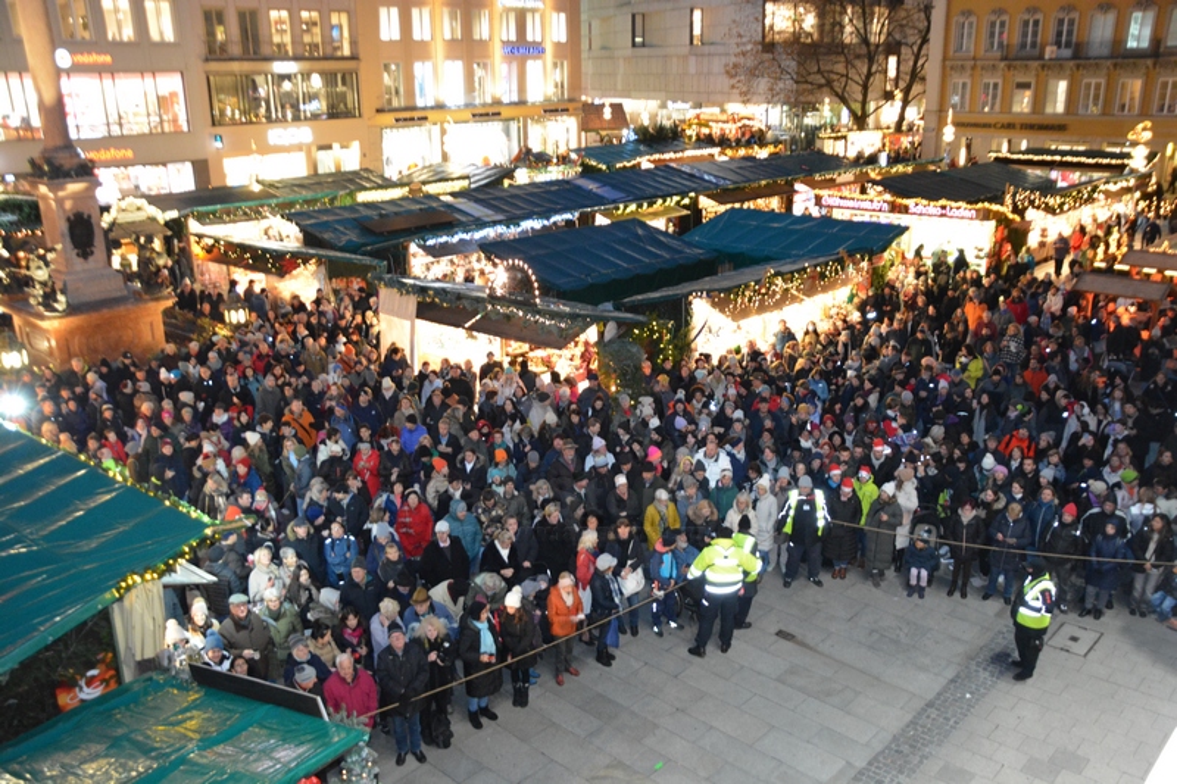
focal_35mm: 32
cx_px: 588
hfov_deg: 59.5
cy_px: 392
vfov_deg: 41.7
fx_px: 1030
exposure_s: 1/25
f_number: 3.8
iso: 3200
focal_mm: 21
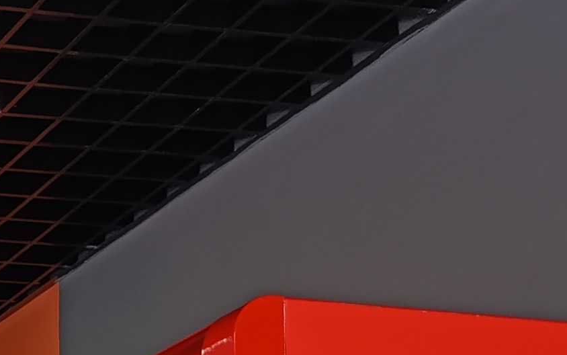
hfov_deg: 15.4
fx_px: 1824
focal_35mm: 118
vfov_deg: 9.9
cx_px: -424
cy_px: 812
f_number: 1.6
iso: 1000
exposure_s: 1/100
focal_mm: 6.14
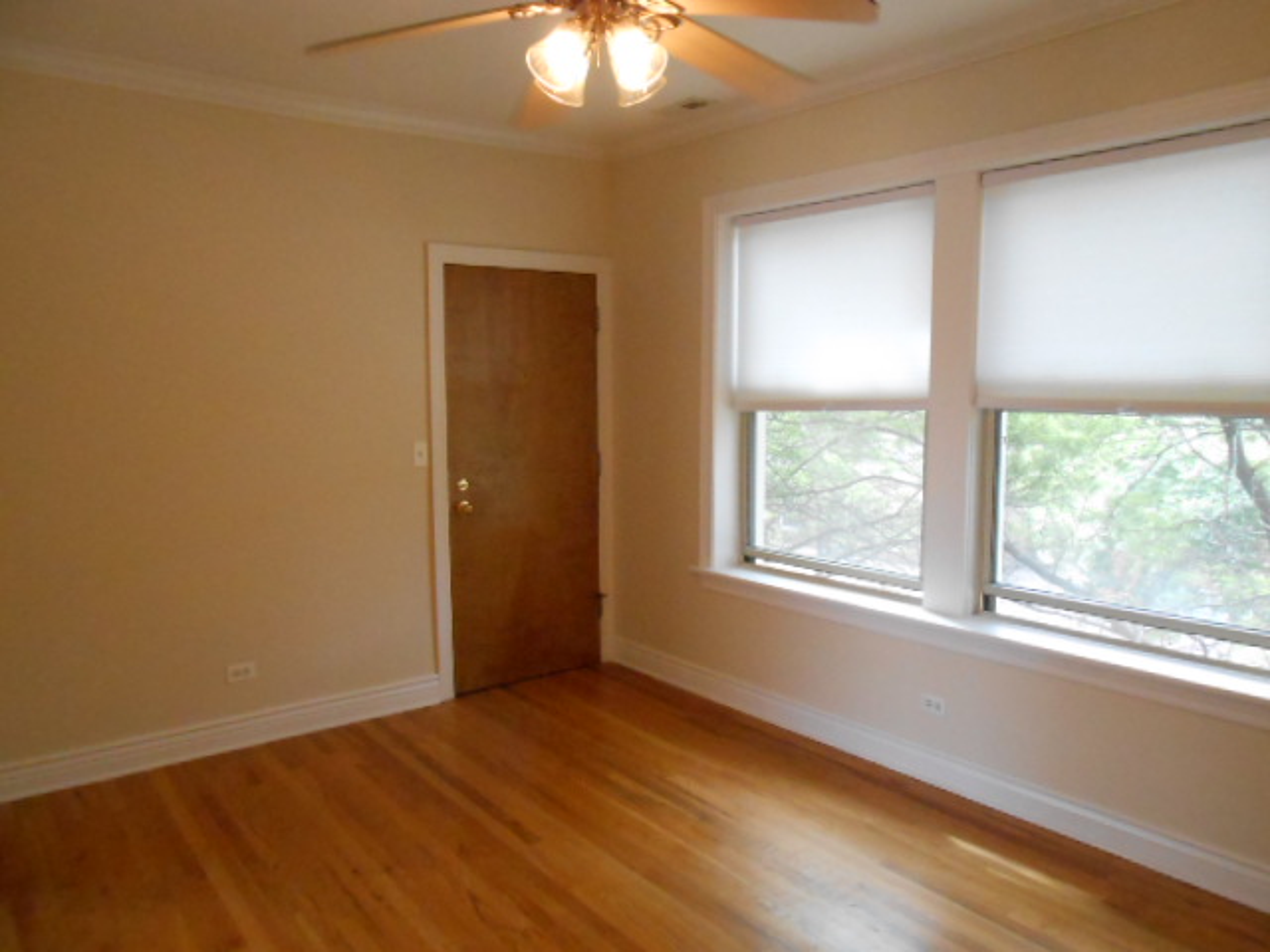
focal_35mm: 26
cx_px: 635
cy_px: 476
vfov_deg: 53.1
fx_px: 954
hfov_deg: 67.3
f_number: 3.5
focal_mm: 4.6
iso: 800
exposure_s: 1/100
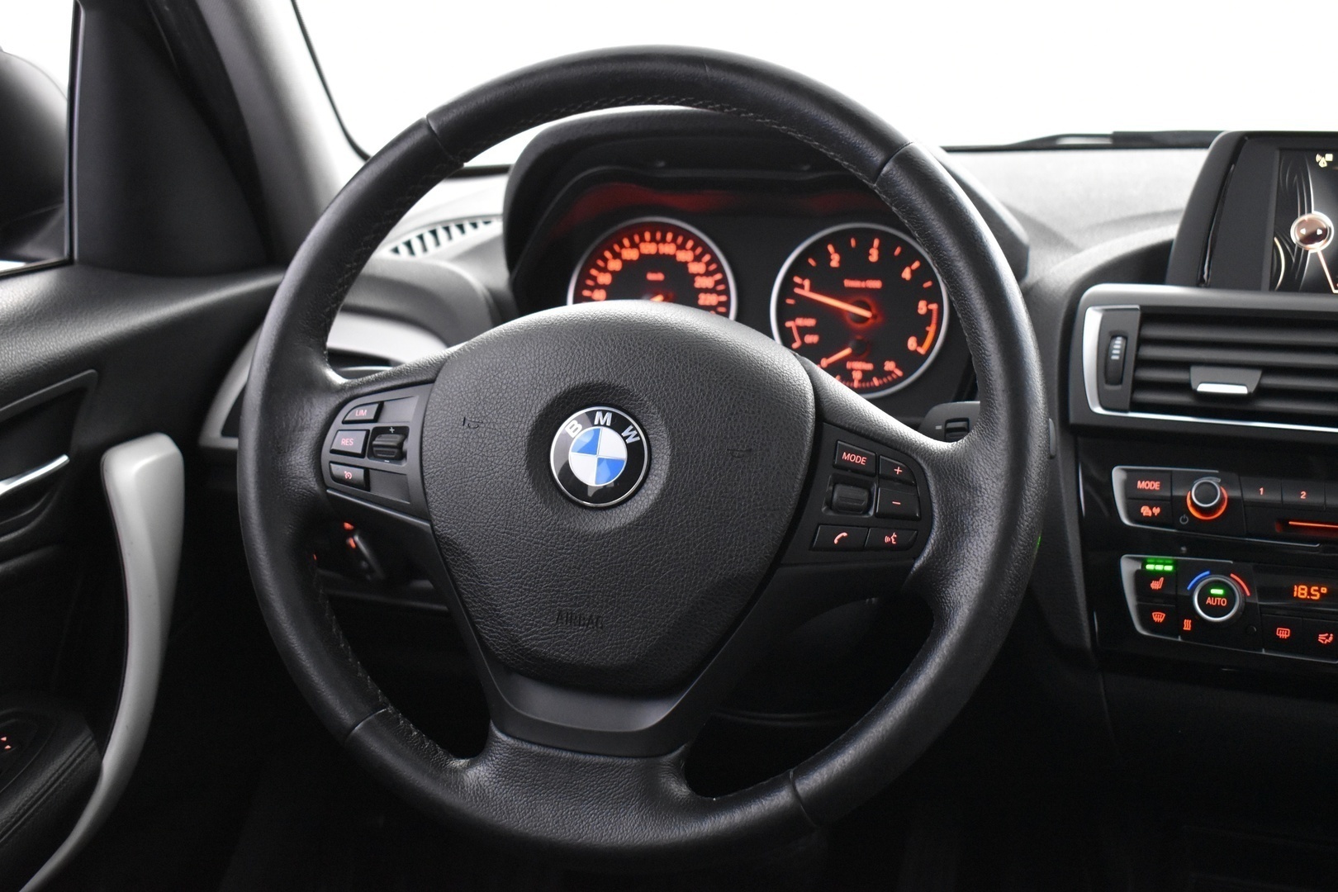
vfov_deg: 28.9
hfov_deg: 42.3
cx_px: 669
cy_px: 446
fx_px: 1728
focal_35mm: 46
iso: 3200
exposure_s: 1/15
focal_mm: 31
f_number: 4.2
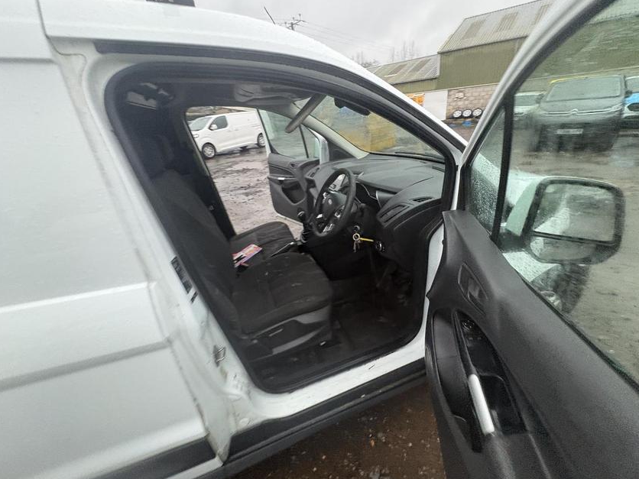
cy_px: 228
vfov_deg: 81.7
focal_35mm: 15
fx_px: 277
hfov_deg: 98.0
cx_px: 339
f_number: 2.2
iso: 500
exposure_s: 1/60
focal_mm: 2.22
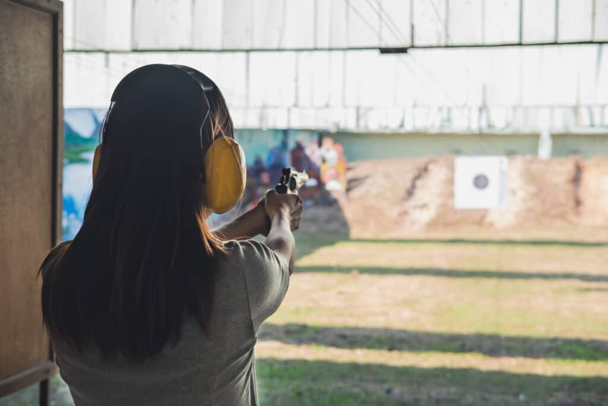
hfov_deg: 37.5
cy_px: 203
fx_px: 895
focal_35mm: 53
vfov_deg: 25.5
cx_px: 304
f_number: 4
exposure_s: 1/320
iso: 200
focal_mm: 35
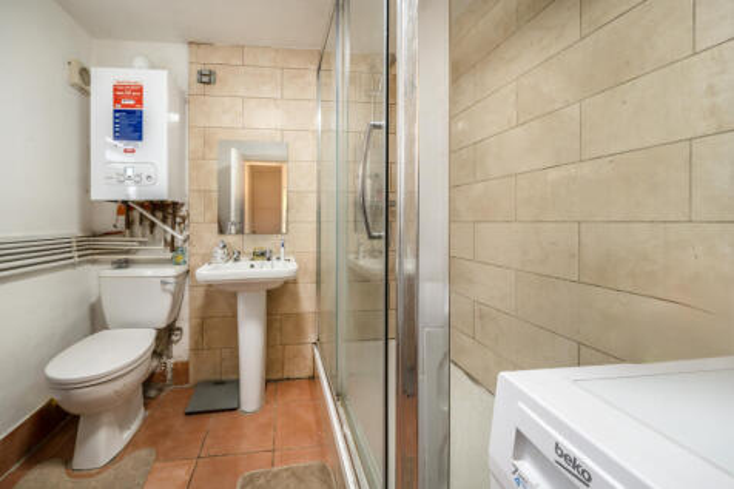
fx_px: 245
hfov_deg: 112.6
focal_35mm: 12
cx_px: 367
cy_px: 244
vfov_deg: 90.0
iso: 800
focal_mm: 12
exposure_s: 1/10
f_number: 11
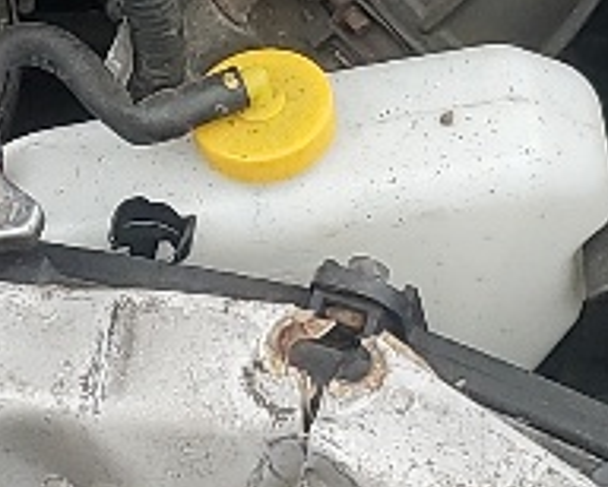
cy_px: -136
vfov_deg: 7.3
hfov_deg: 9.1
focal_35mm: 211
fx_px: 3801
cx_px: 70
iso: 50
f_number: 1.5
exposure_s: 1/345
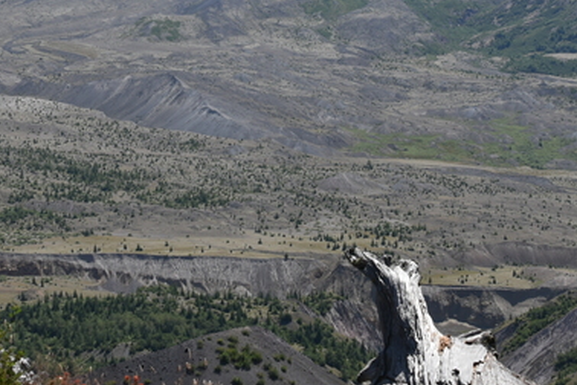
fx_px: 1955
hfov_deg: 16.8
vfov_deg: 11.1
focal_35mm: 122
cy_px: -8
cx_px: 324
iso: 100
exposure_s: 1/320
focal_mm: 36
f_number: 9
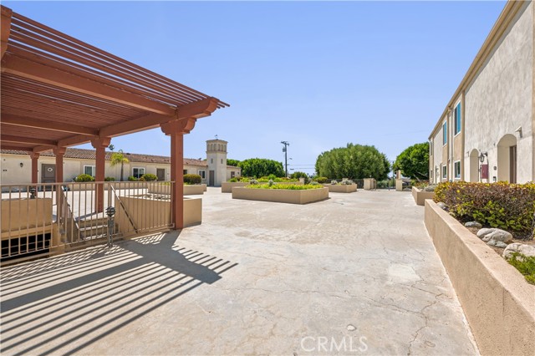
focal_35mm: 14
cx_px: 268
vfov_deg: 81.1
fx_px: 208
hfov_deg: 104.3
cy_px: 178
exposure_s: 1/400
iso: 100
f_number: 10
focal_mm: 14
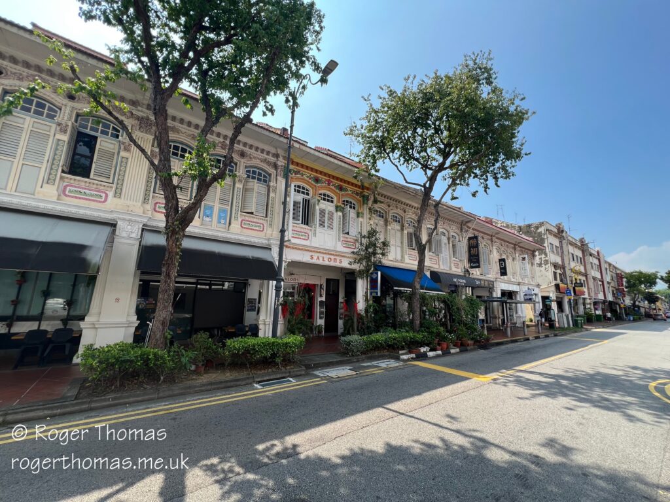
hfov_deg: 106.2
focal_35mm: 13
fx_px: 252
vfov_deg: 89.9
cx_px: 335
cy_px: 251
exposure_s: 1/515
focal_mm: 1.57
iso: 32
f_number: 1.8
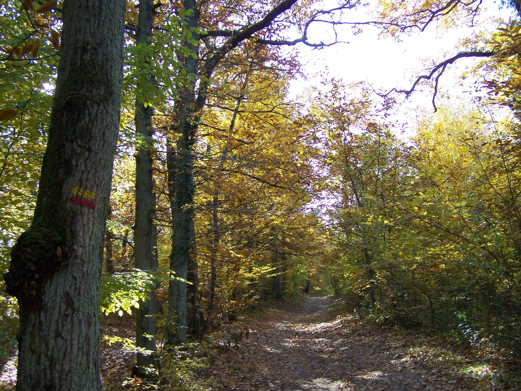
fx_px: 572
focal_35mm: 38
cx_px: 260
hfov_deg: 49.0
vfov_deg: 37.7
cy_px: 196
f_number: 2.8
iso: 160
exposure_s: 1/250
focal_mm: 6.3
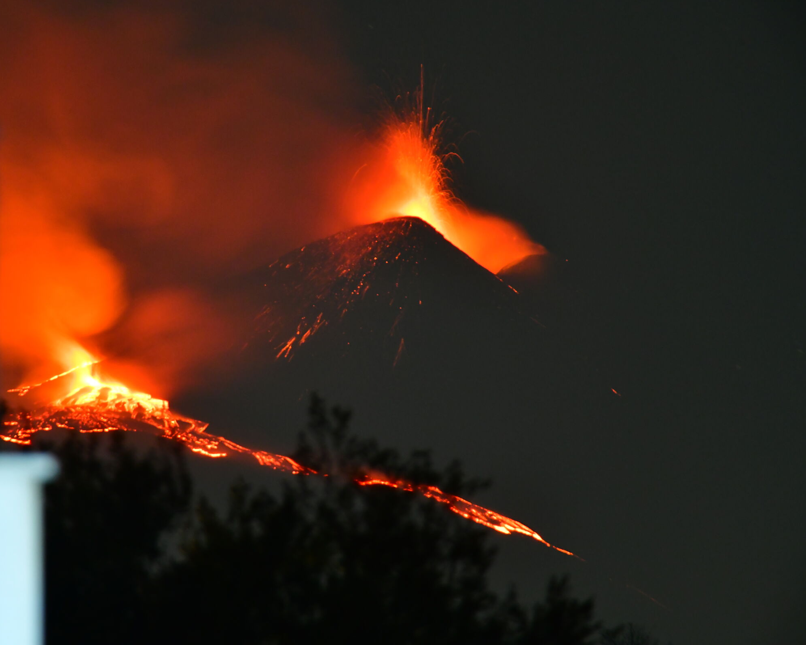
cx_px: 324
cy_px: 322
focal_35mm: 339
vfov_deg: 4.6
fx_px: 8088
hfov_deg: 5.7
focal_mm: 300
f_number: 4
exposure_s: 6
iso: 2500
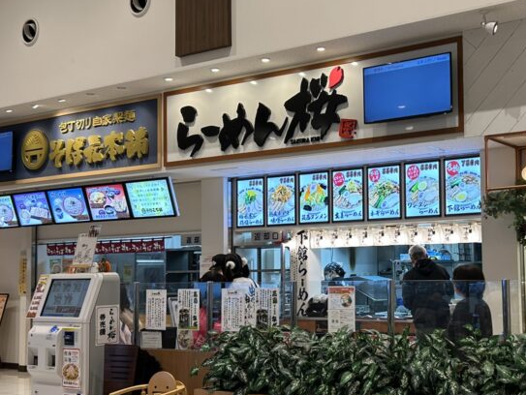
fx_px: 745
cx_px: 387
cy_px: 224
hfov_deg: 38.0
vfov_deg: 29.7
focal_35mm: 49
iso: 64
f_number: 1.5
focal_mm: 5.7
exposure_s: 1/100
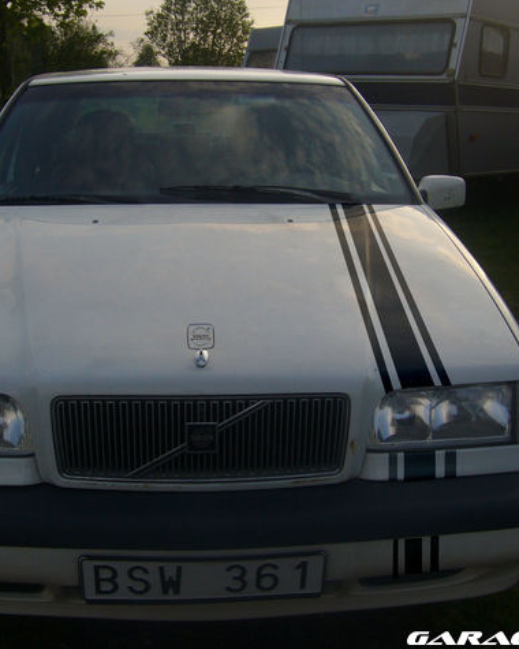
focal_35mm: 46
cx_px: 204
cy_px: 324
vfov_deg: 40.3
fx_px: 883
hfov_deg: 32.6
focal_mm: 5.8
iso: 80
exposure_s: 1/250
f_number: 5.6
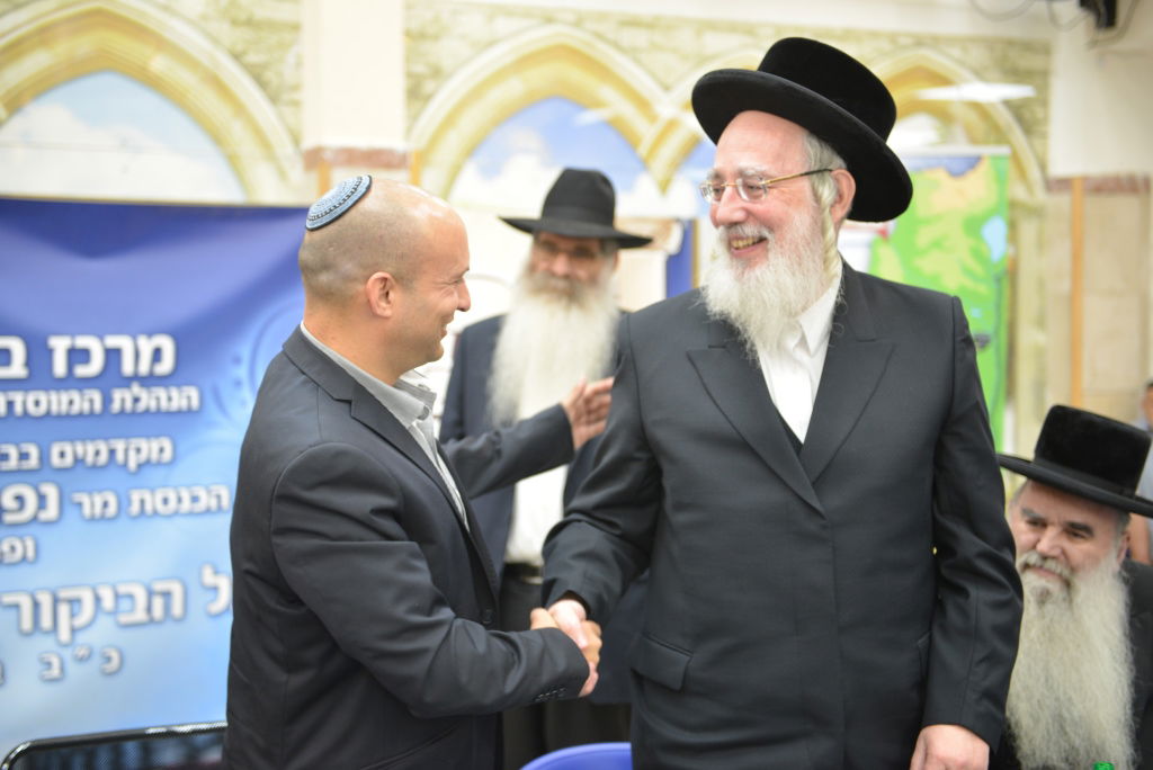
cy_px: 385
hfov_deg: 35.6
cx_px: 576
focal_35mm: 56
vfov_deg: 24.2
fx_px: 1794
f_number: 2.8
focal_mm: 56
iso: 800
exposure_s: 1/125
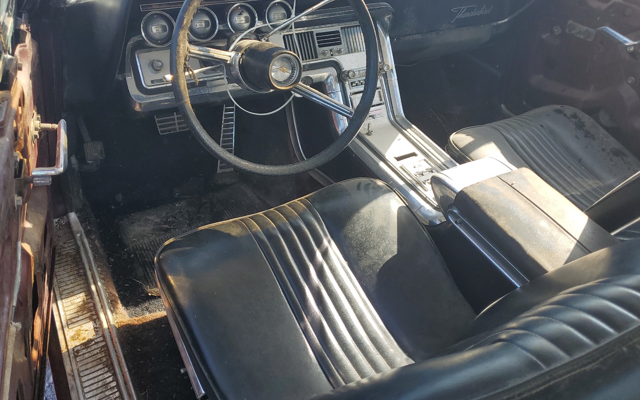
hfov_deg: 66.5
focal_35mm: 28
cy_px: 176
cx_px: 316
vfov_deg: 44.4
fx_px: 488
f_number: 1.5
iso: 50
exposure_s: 1/400
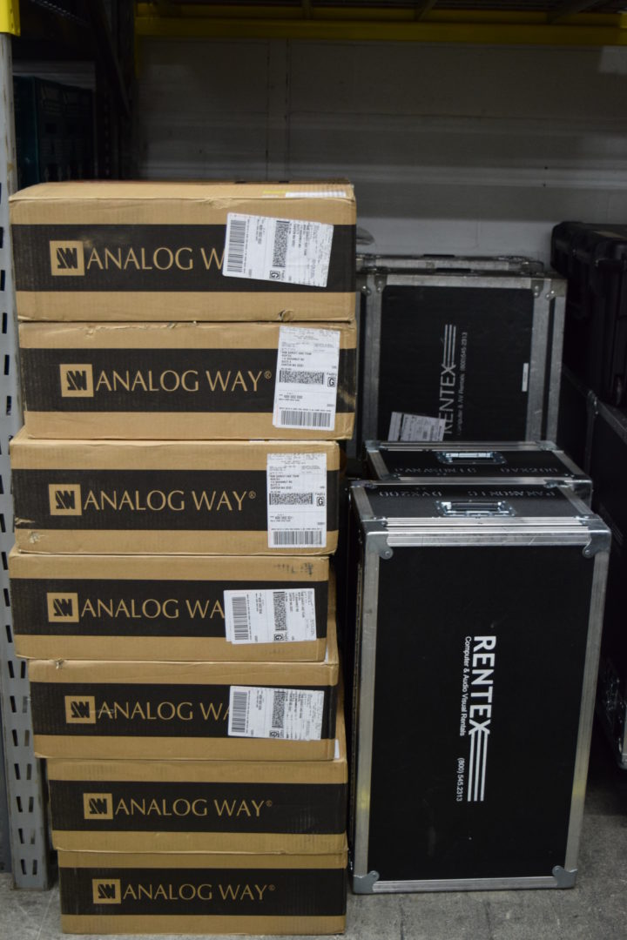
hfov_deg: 30.8
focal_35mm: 44
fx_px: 1136
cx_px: 314
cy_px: 470
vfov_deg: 45.0
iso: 1400
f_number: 4.2
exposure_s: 1/60
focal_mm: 29
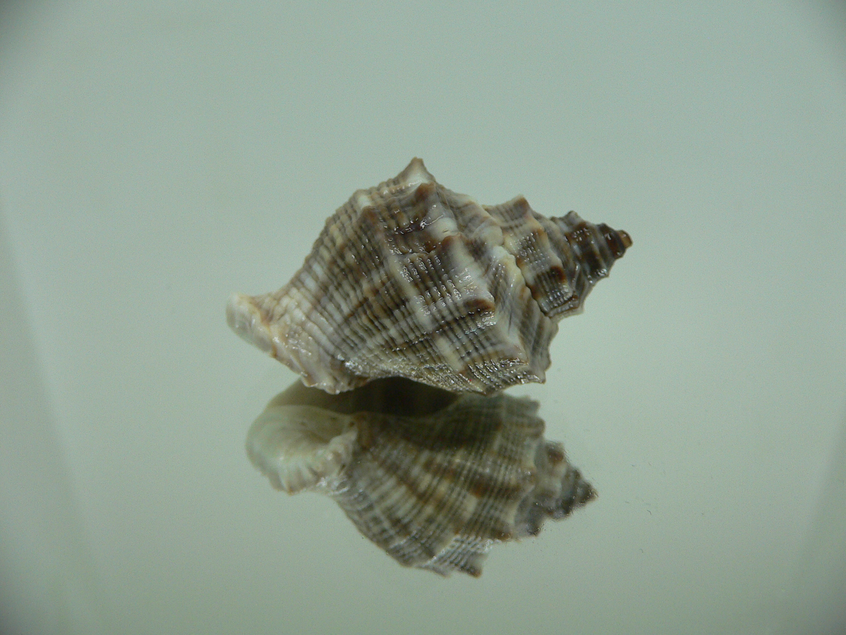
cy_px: 318
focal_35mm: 35
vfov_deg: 40.7
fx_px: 855
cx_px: 423
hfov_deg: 52.6
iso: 100
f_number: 2.8
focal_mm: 4.6
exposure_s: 1/60
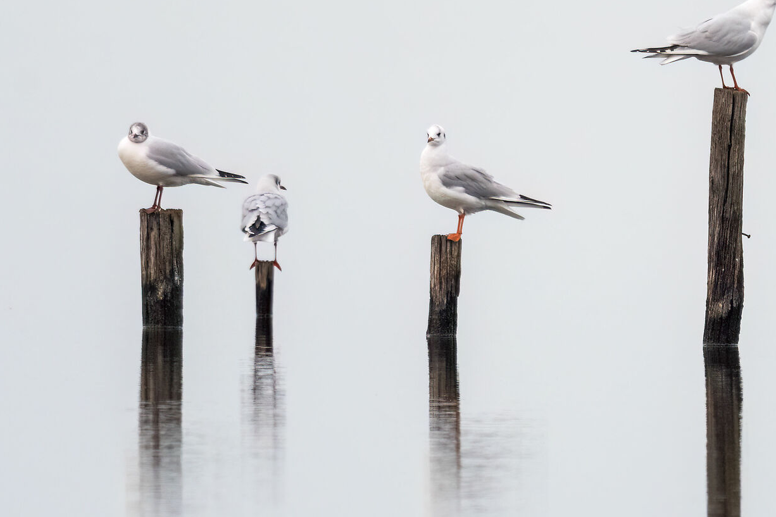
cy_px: 219
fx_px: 44309
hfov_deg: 1.0
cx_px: 611
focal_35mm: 2056
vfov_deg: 0.7
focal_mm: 700
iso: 800
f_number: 5.6
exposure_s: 1/800
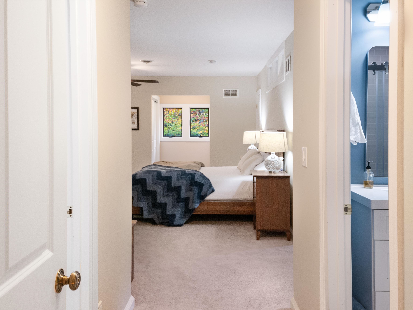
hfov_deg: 51.3
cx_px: 206
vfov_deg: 39.7
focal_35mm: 36
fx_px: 430
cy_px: 155
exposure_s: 1/60
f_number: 4
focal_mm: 18
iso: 1250
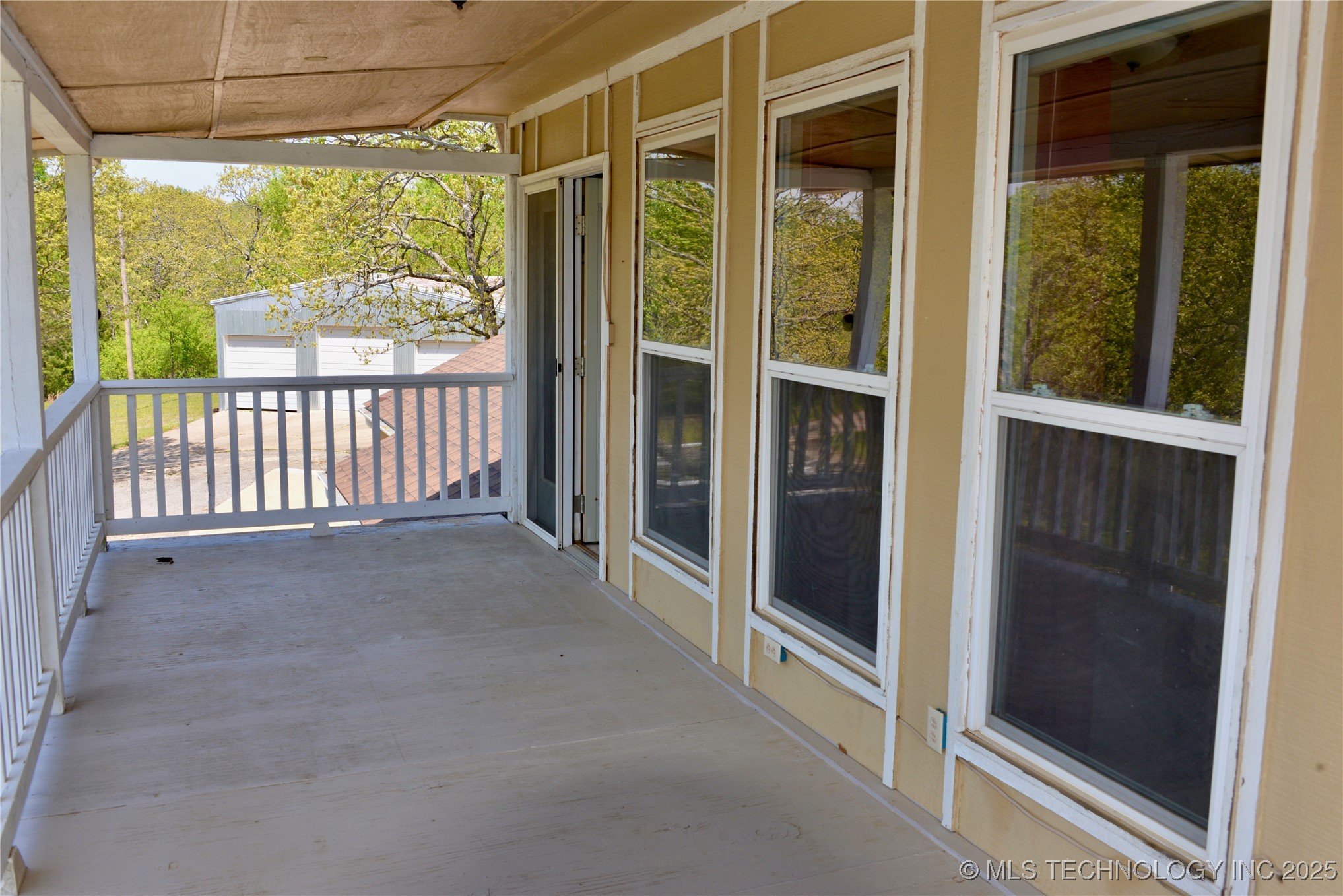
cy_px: 448
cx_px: 672
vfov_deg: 41.1
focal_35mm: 32
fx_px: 1194
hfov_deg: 58.7
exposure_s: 1/200
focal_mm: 32
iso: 320
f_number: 10
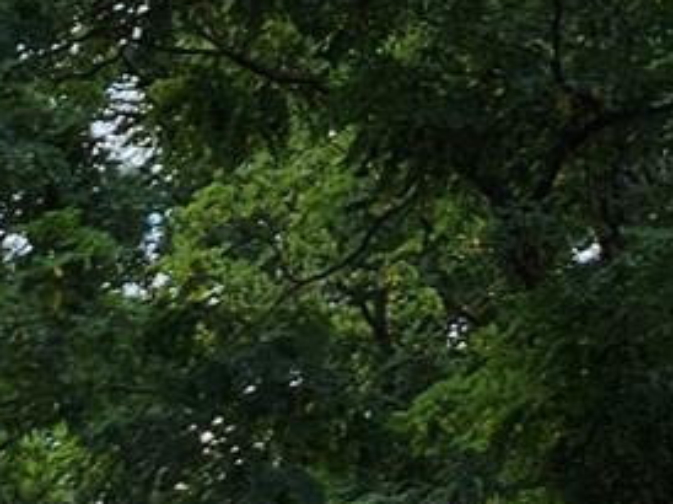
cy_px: 1210
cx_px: -968
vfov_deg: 8.0
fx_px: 3341
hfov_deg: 10.0
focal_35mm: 172
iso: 25
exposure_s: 1/1668
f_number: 1.8
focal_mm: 5.4
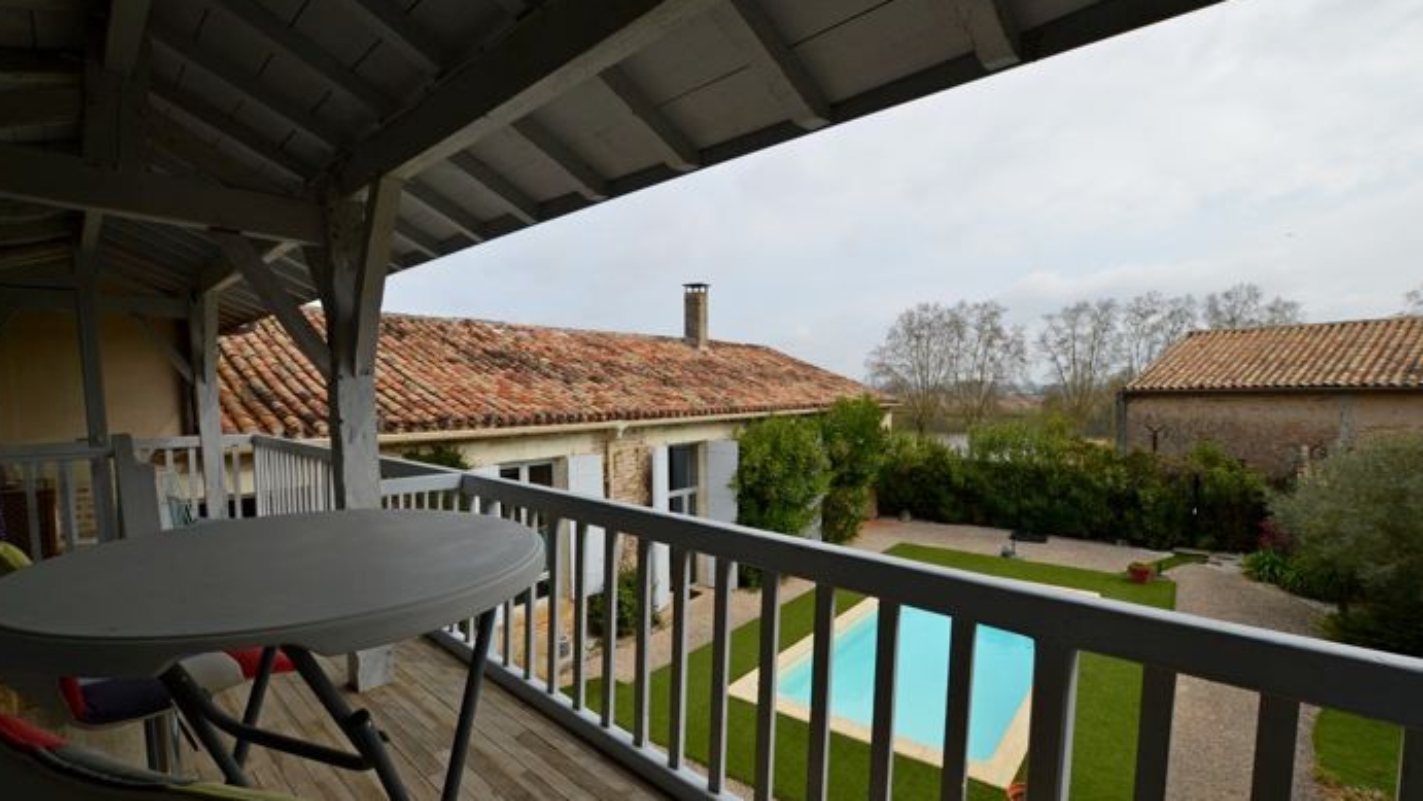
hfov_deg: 99.4
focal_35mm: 16
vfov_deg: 66.9
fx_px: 604
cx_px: 716
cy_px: 443
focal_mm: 10
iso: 100
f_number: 7.1
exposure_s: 1/200
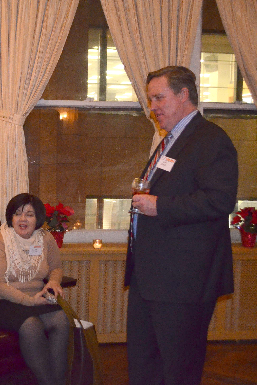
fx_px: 632
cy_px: 192
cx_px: 27
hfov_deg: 22.4
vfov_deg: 33.9
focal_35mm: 59
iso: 3200
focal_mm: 26
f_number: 4.2
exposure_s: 1/60
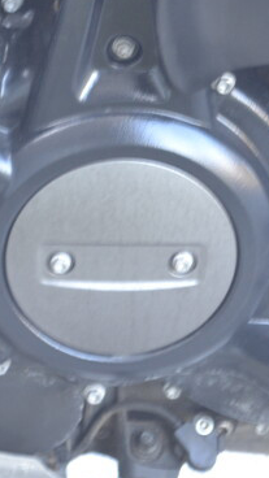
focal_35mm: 205
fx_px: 2600
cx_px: 153
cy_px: -18
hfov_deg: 5.9
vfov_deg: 10.4
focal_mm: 40
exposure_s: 1/20
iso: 400
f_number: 5.3
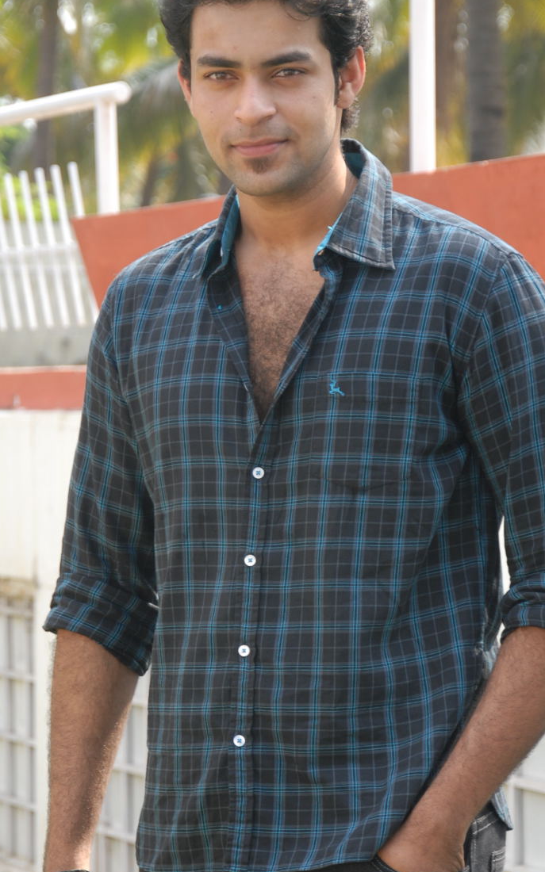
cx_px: 299
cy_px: 503
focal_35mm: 156
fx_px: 3709
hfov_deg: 8.4
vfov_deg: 13.4
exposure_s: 1/125
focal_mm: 70
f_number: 5.6
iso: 200
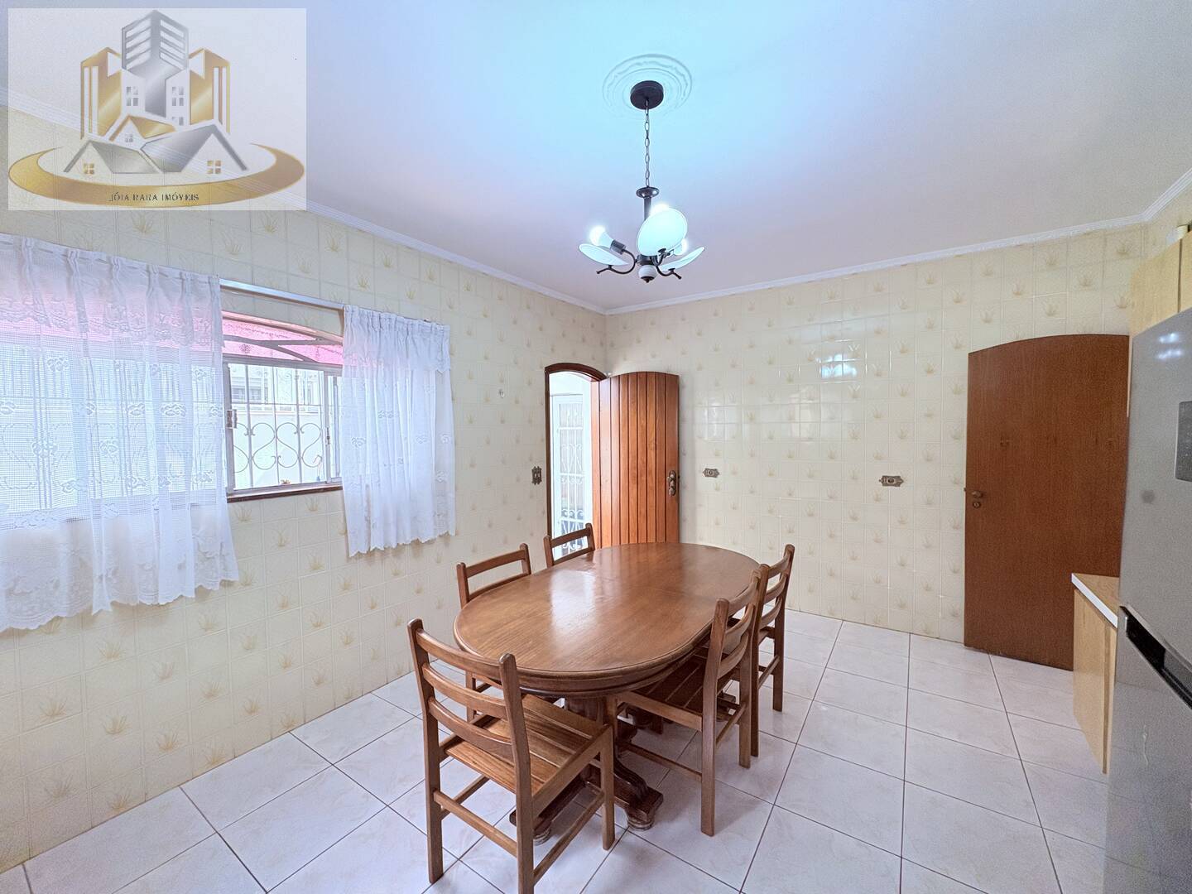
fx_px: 482
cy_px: 447
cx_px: 596
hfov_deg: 102.1
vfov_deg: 85.7
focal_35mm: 14
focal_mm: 2.22
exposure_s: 1/120
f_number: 2.2
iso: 200
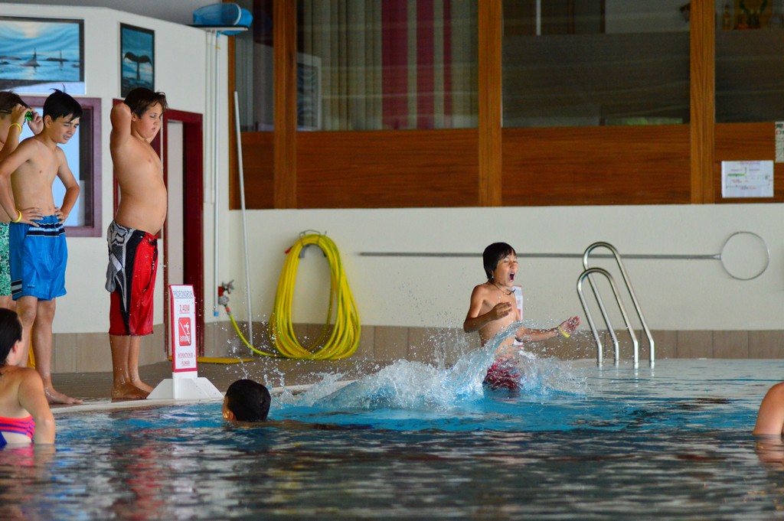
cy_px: 260
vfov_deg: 8.7
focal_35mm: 158
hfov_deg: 13.1
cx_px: 392
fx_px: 3427
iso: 2000
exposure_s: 1/640
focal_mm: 105
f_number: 4
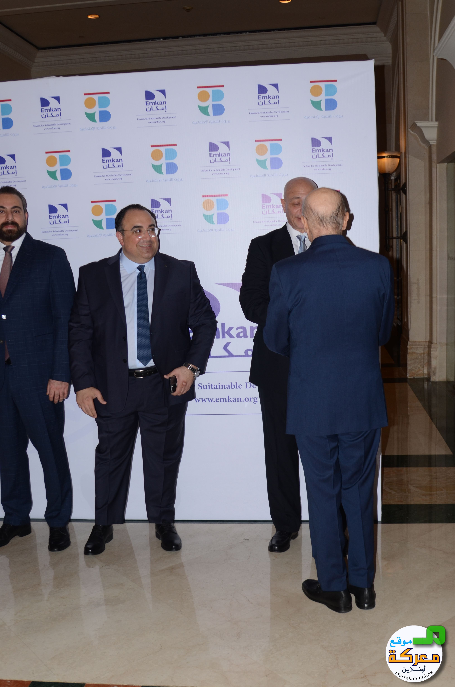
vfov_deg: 53.2
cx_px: 228
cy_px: 344
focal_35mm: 36
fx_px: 686
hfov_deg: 36.7
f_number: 4.5
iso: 250
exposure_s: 1/250
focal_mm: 24
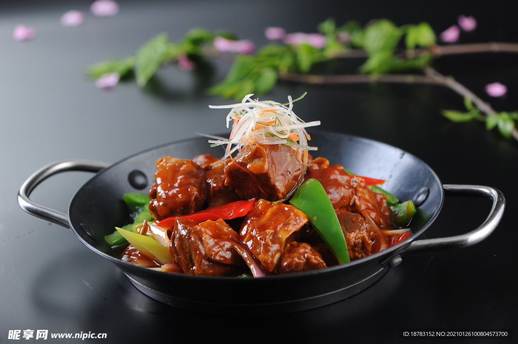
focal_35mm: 105
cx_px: 259
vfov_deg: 13.0
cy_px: 172
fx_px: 1510
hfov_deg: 19.5
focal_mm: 105
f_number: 6.3
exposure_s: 1/125
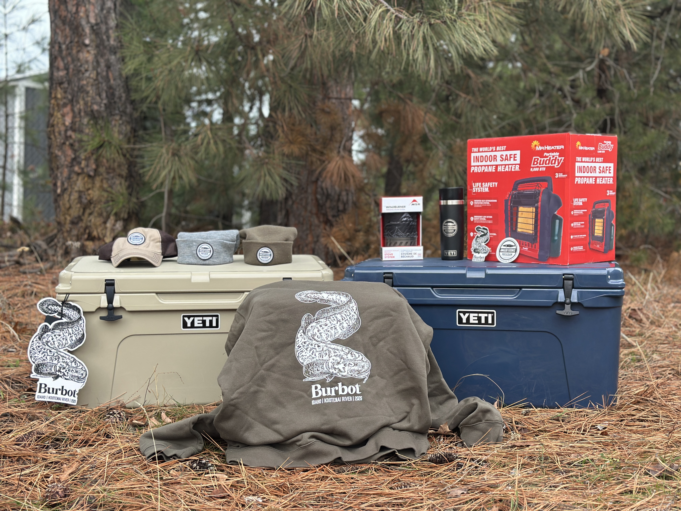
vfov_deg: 30.3
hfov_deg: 39.7
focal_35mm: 48
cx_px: 340
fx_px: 944
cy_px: 256
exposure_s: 1/426
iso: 80
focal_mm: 6.86
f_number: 1.78
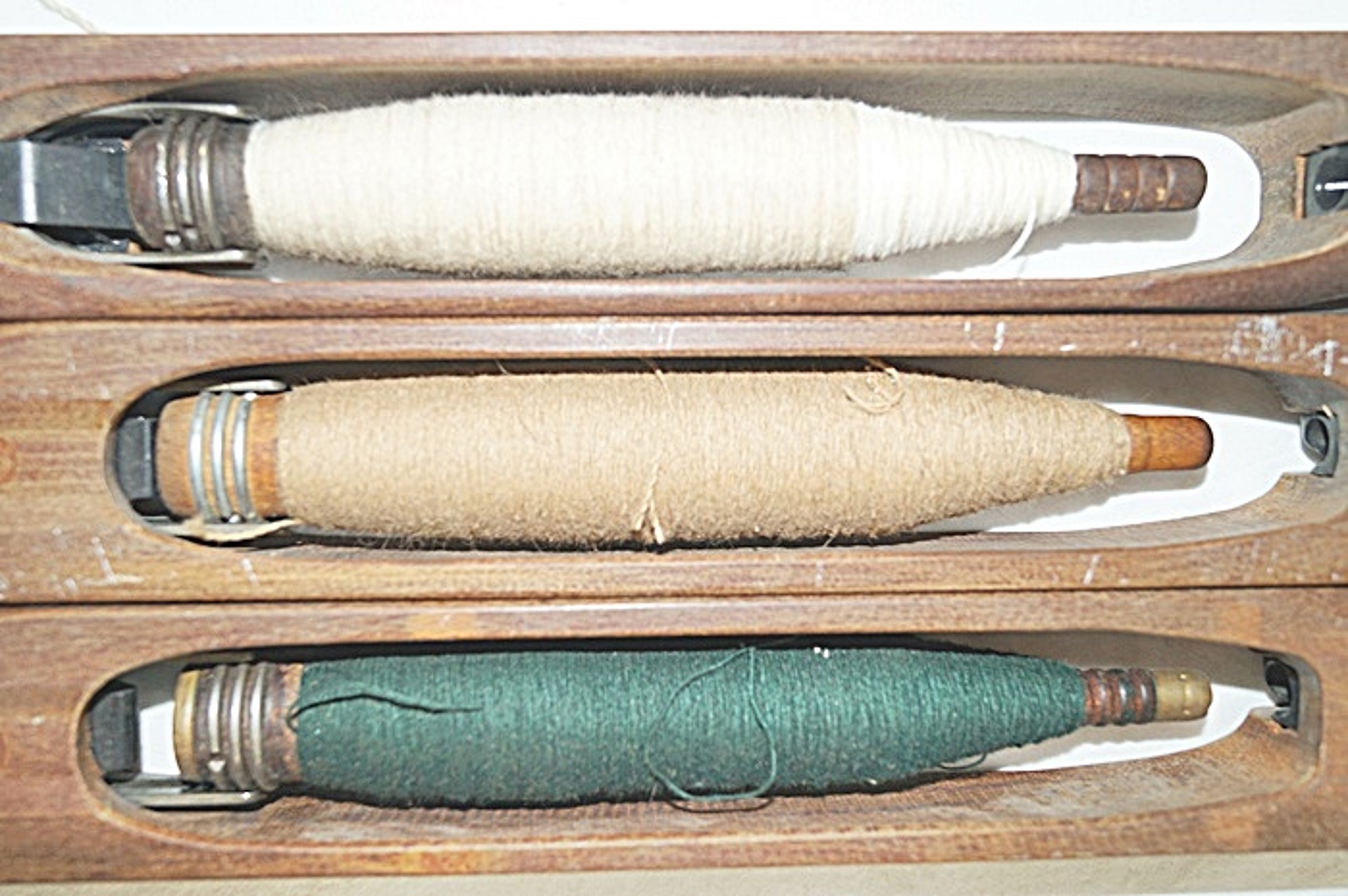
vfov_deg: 39.9
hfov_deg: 57.3
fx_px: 1234
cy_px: 448
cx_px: 674
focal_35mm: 33
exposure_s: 1/160
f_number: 4
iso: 250
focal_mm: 22
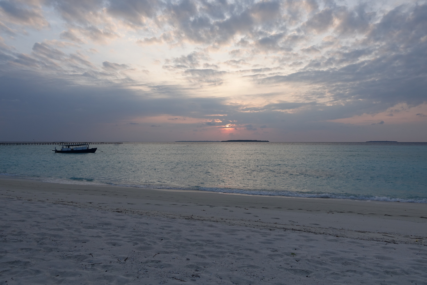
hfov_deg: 73.7
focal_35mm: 24
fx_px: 285
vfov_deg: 53.2
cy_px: 142
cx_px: 214
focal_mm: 8.8
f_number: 4
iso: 125
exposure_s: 1/320
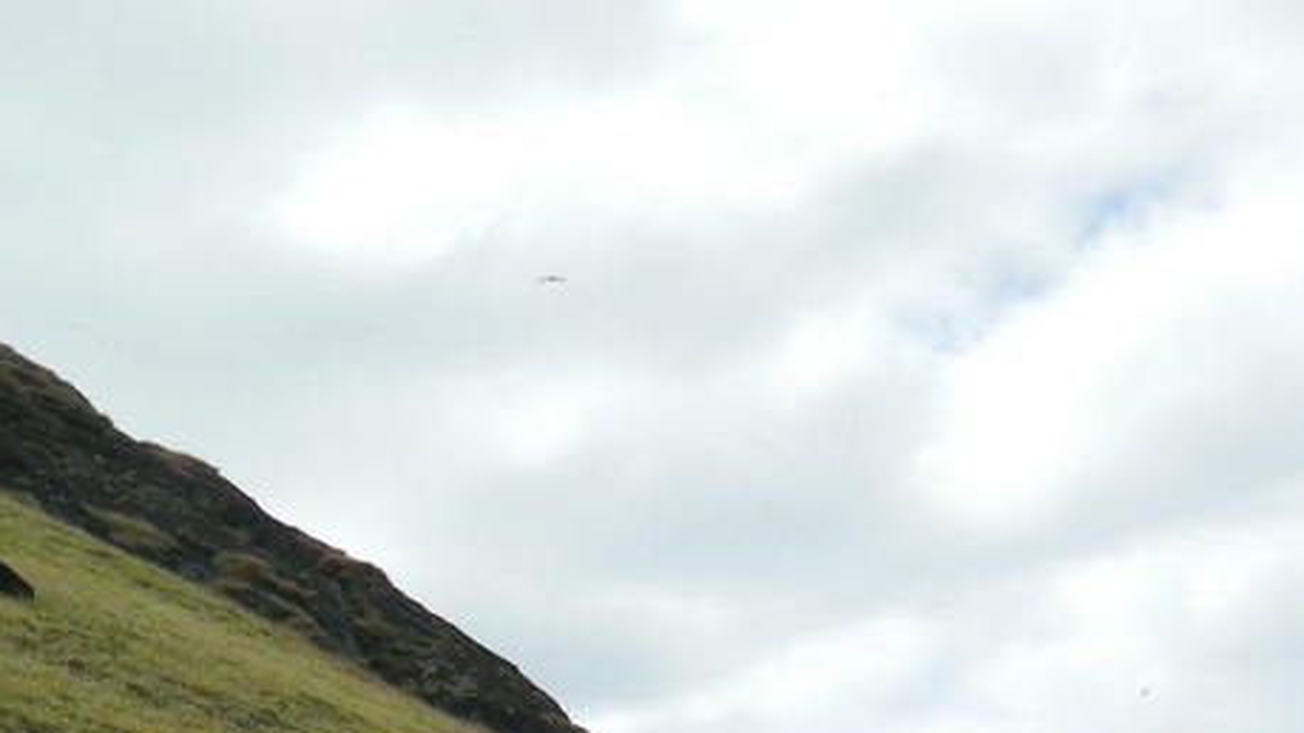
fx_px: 2939
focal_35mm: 85
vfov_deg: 13.5
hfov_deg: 24.5
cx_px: 205
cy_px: 1046
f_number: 3.3
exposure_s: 1/800
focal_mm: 6.2
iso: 80
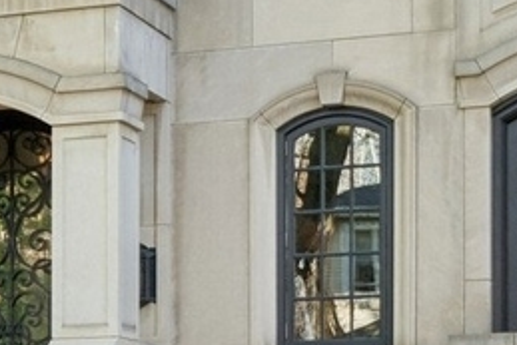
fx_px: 2155
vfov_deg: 9.1
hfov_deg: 13.2
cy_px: -8
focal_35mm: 150
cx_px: -158
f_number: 3.5
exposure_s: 1/500
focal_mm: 24
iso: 320
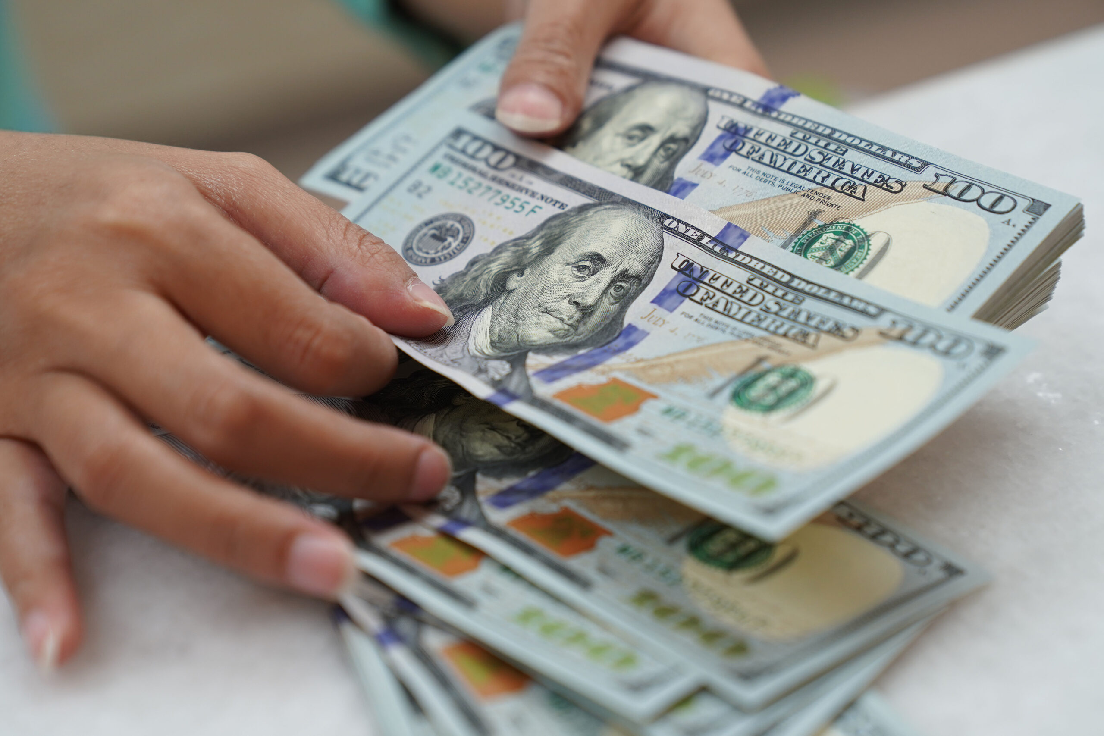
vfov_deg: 19.5
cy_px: 368
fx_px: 2147
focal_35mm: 70
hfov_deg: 28.8
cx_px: 552
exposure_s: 1/160
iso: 800
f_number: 4
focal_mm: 70
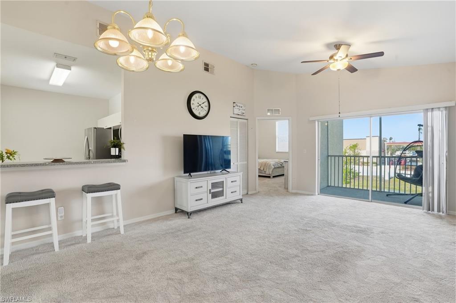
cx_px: 228
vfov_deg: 73.7
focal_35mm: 16
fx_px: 202
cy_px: 152
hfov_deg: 96.8
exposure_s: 1/50
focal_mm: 16
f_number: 9
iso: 400
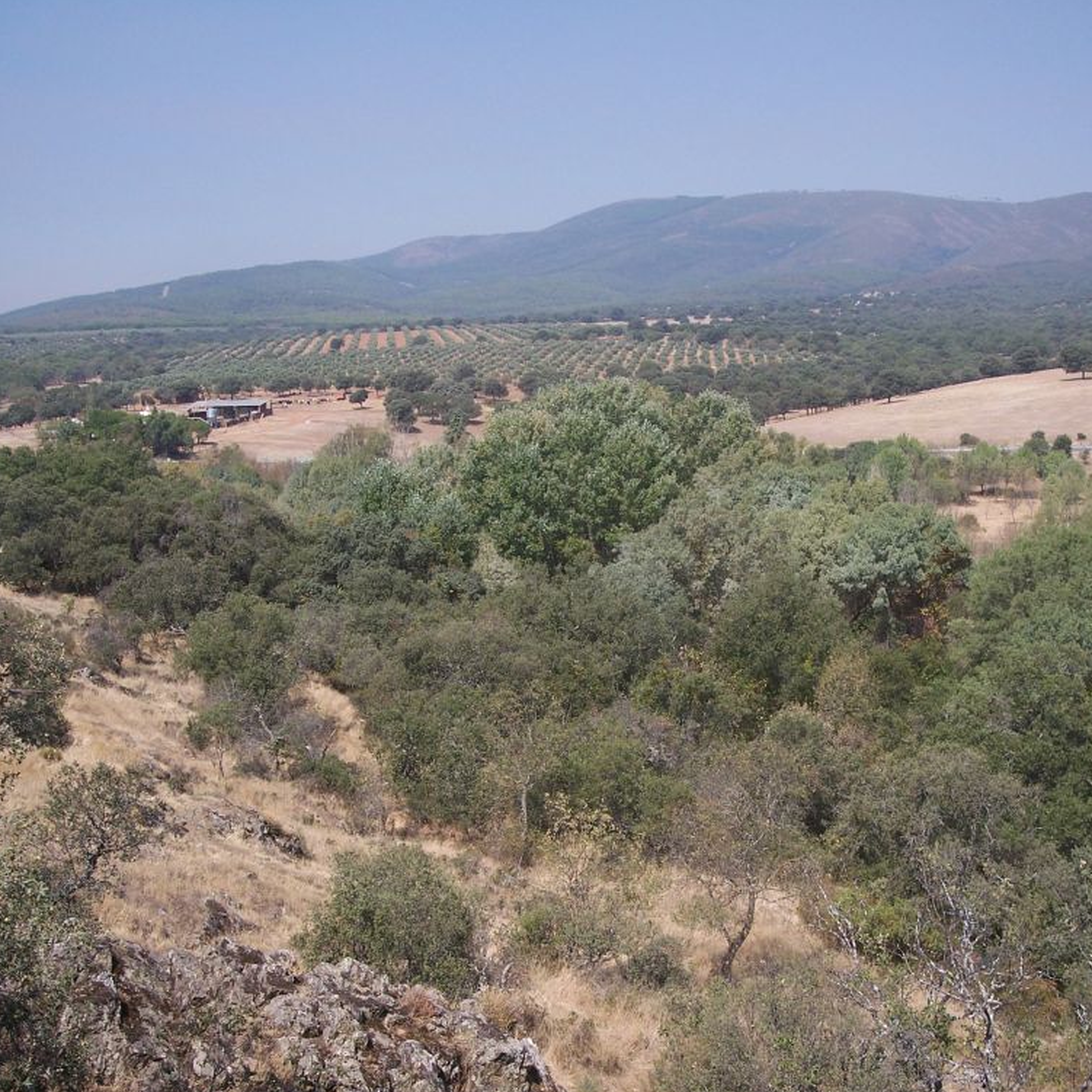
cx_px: 615
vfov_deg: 36.1
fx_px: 1677
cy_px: 550
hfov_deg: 36.0
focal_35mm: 47
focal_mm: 8
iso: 100
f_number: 5.6
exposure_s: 1/750
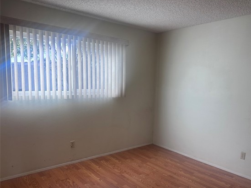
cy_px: 106
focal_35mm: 28
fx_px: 203
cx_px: 146
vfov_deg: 49.6
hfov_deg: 63.1
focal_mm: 6.86
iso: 80
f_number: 1.78
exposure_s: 1/327
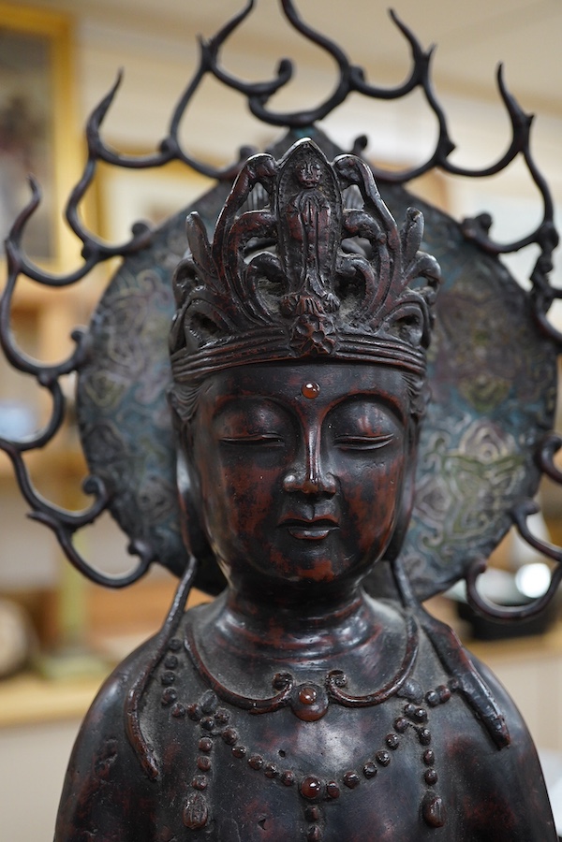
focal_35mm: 45
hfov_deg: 29.9
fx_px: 1054
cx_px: 281
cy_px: 421
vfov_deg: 43.6
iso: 1250
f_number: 3.5
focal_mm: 30
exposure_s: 1/125
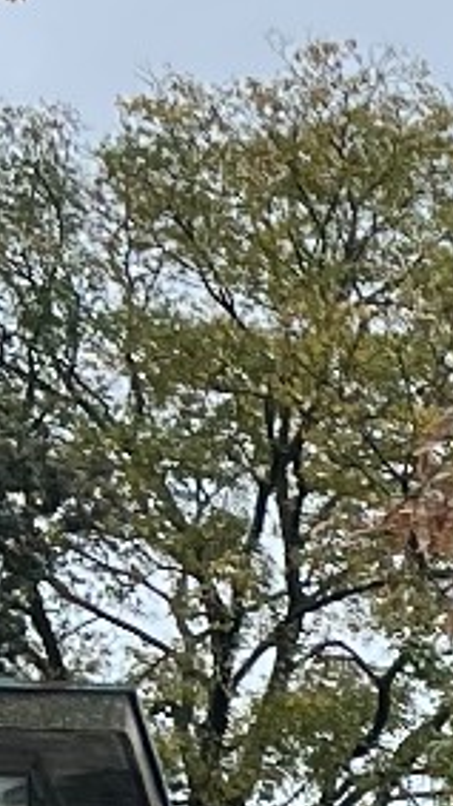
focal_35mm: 205
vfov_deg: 10.2
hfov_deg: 5.4
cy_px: 1225
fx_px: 4382
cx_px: 1635
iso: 50
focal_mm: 5.7
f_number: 1.5
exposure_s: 1/1266
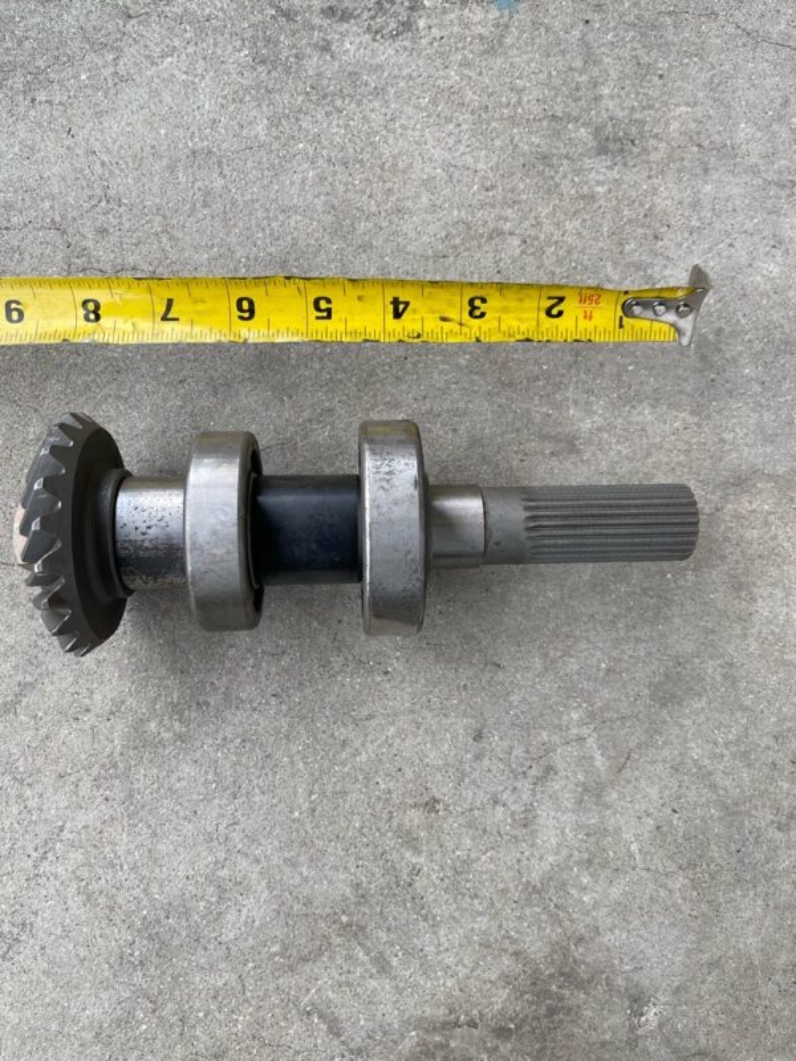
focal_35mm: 26
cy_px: 530
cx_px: 398
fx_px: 797
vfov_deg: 67.3
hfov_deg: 53.1
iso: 50
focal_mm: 5.1
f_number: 1.6
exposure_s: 1/121
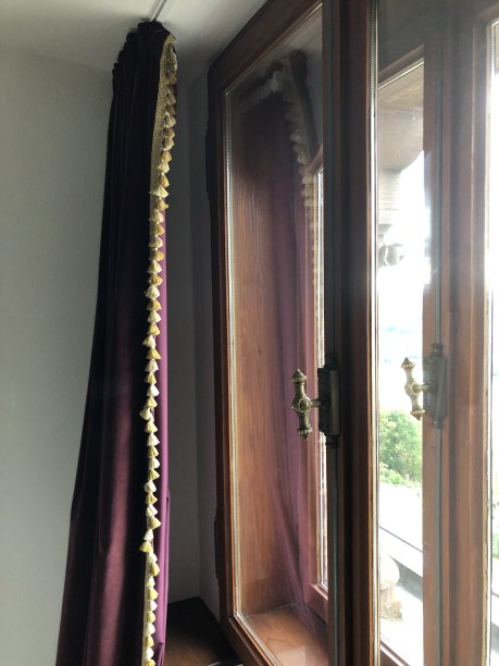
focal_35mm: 28
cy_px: 333
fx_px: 538
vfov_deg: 63.4
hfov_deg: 49.7
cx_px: 250
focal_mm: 3.99
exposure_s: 1/25
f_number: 1.8
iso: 40
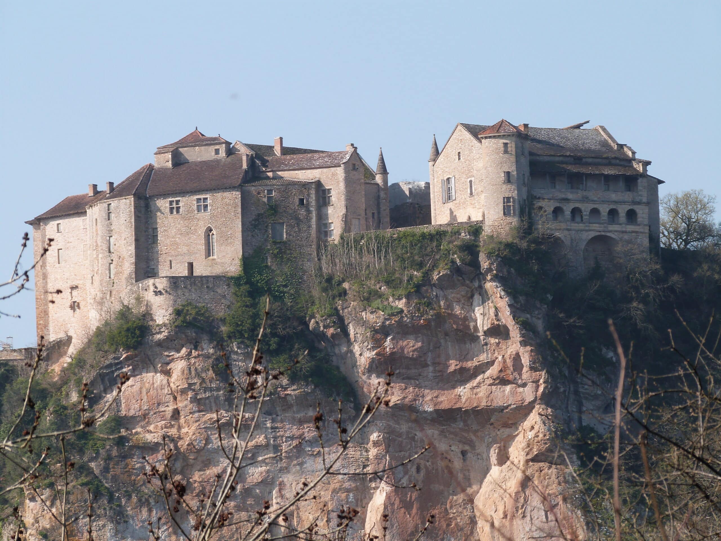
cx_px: 360
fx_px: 5520
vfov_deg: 5.6
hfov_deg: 7.5
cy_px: 270
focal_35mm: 265
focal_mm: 47.7
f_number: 5.6
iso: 100
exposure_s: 1/320
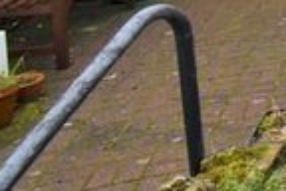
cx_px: 602
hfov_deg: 17.5
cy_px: -127
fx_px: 580
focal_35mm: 73
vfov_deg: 16.4
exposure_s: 1/160
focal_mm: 10
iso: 400
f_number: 6.3
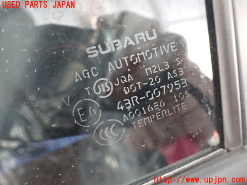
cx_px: 124
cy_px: 92
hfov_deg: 60.0
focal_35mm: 30
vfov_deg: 46.8
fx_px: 214
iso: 1000
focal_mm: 5.4
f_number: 2.3
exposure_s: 1/30
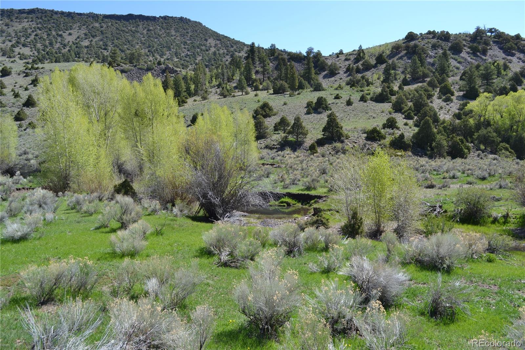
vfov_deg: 43.6
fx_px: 437
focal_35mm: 30
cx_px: 262
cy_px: 175
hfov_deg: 61.9
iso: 100
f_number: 7.1
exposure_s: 1/200
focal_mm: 20
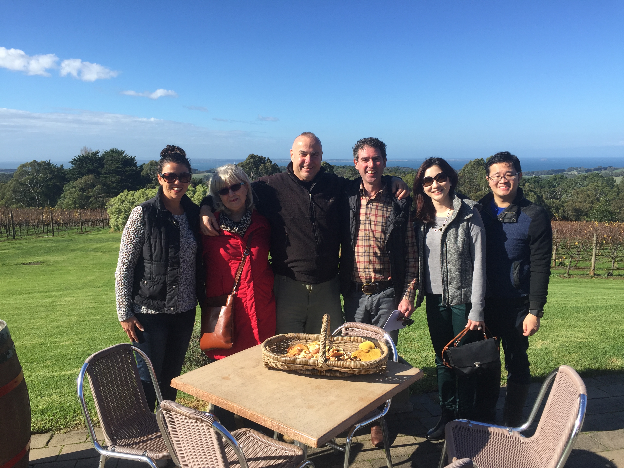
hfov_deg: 61.7
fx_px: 523
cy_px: 234
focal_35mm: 29
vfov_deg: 48.2
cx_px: 312
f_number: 2.2
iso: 32
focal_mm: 4.15
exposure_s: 1/1276
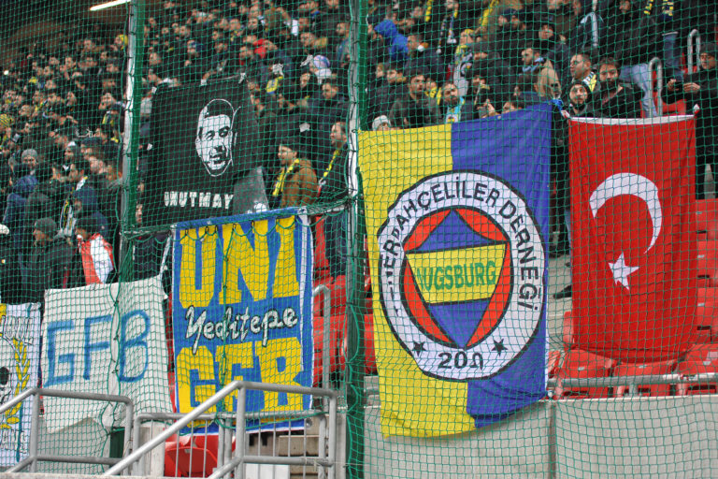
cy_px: 240
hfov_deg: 25.4
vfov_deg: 17.1
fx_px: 1595
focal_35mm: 80
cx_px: 359
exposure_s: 1/320
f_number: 3.2
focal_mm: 80
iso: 1600
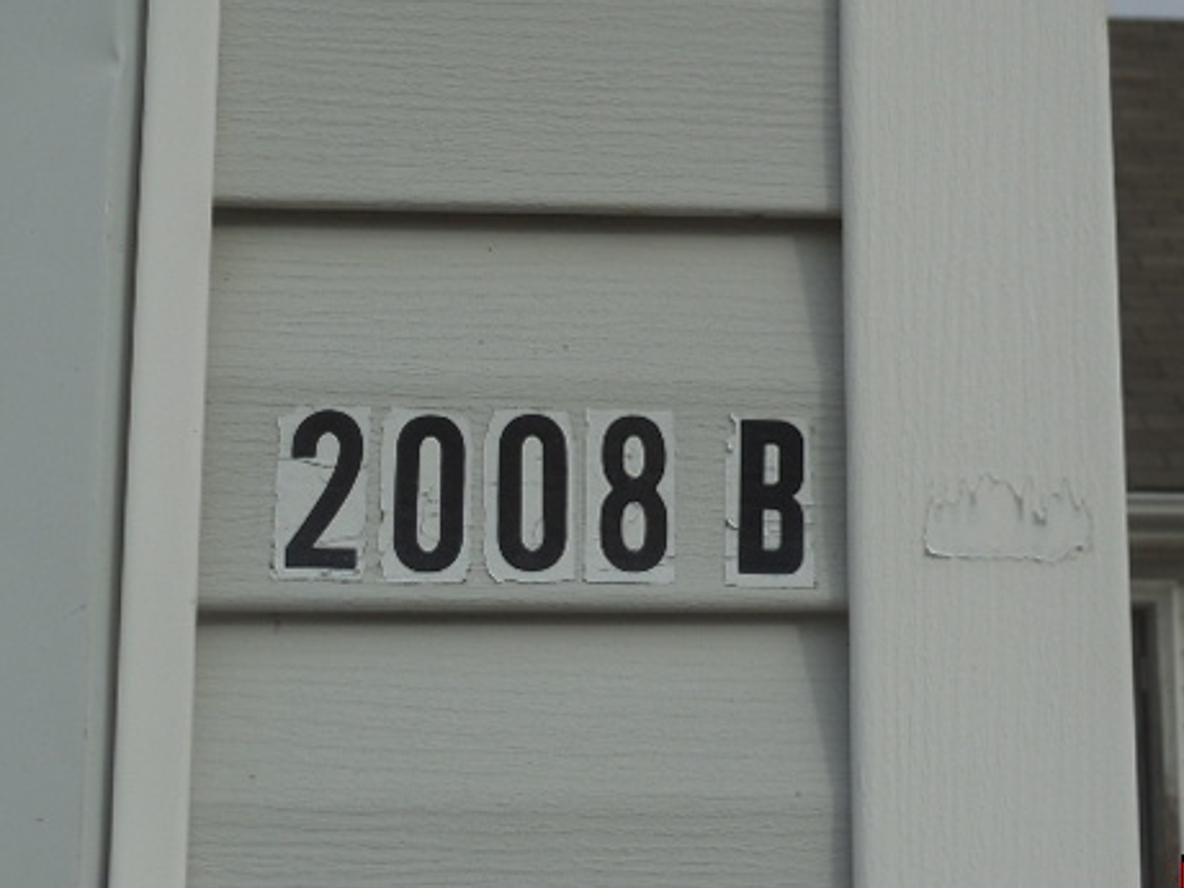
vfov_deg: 22.9
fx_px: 2189
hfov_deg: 30.2
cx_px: 734
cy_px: 378
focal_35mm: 64
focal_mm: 8.2
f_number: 3.8
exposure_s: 1/1600
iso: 125
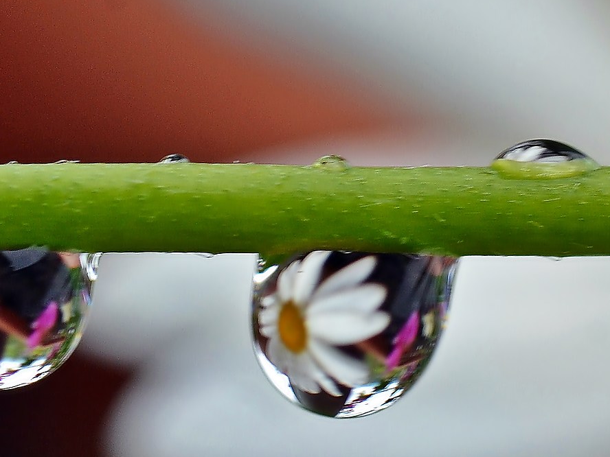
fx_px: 6185
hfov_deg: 5.6
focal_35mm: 351
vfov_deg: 4.2
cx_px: 681
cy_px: 163
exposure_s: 1/125
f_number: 14
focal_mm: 90
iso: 220
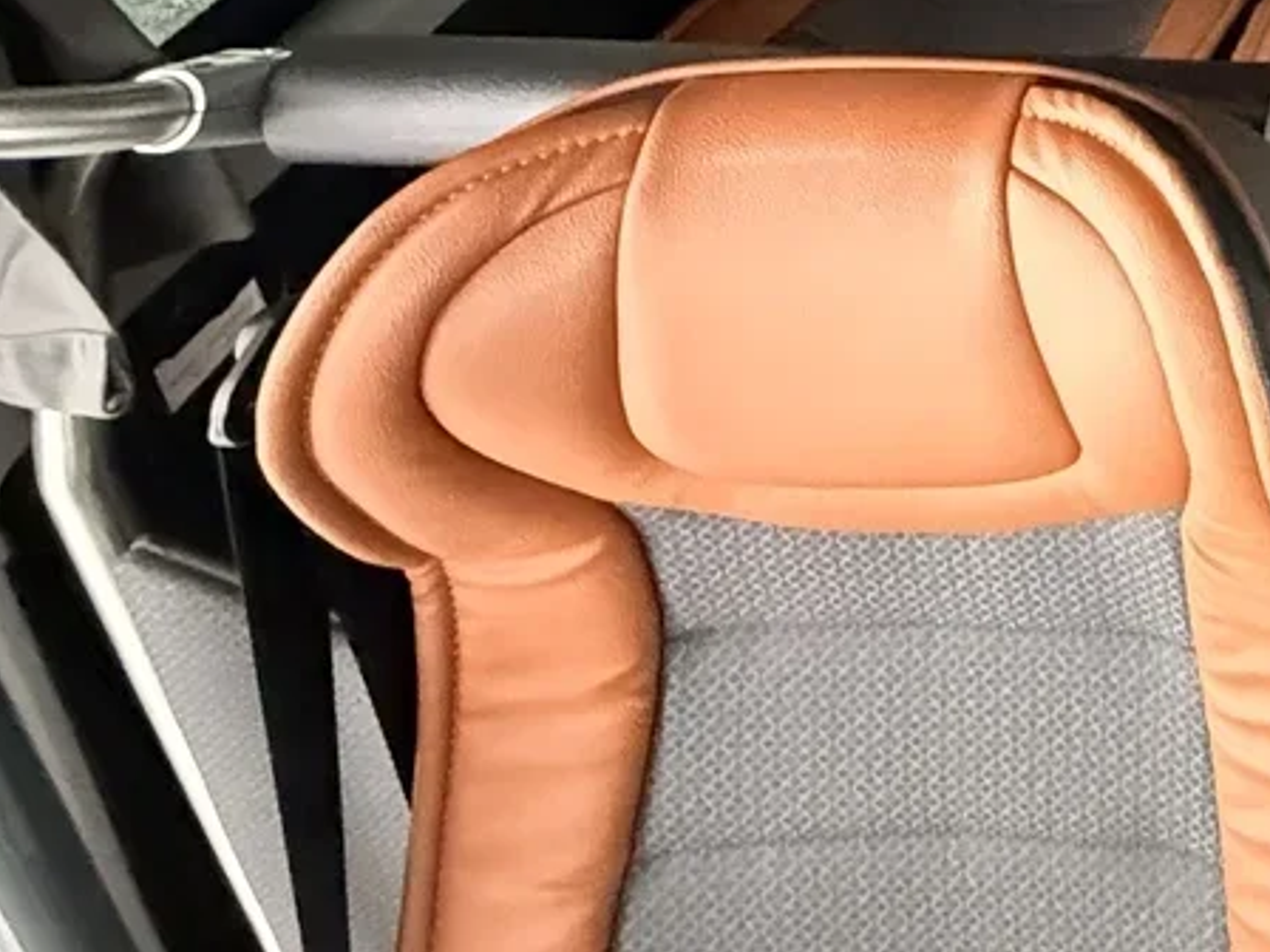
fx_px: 1834
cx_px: 1831
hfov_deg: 27.9
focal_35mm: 50
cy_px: -521
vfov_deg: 22.9
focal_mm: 2.22
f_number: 2.2
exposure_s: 1/40
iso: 1600
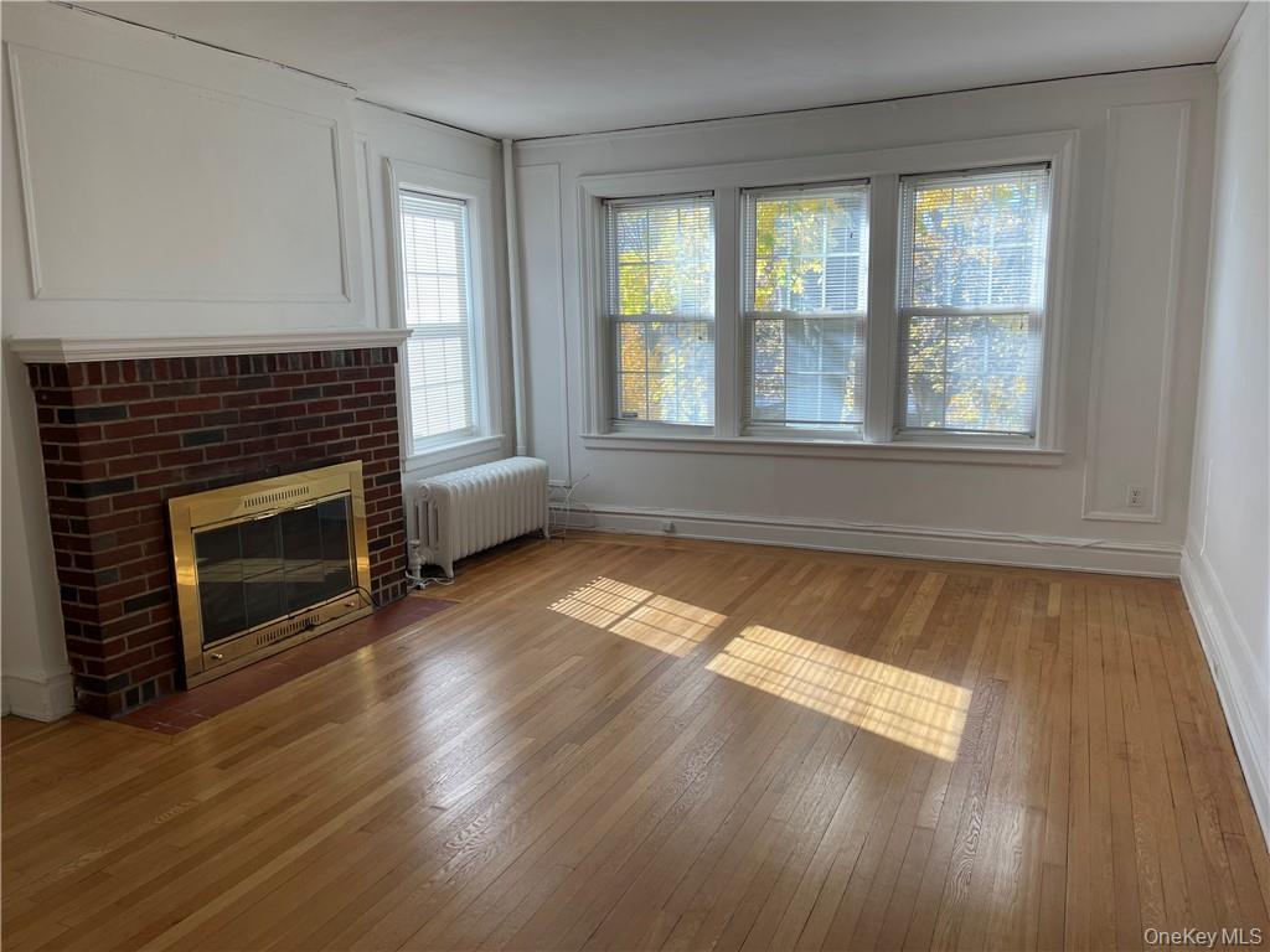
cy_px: 476
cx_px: 635
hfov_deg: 67.3
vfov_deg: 53.1
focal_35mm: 26
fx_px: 954
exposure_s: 1/181
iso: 32
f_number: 1.6
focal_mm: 5.1
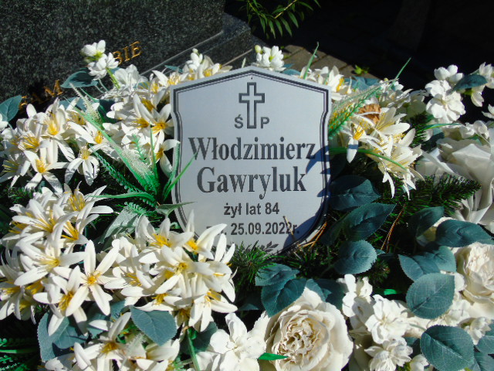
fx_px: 571
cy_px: 186
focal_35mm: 40
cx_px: 247
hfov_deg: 46.8
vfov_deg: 36.0
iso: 80
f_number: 3.9
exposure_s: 1/1250
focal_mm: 7.1
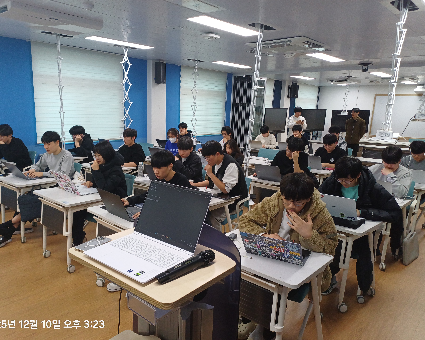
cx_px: 196
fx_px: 340
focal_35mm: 27
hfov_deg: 64.0
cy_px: 176
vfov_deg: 53.2
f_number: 1.8
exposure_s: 1/60
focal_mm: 4.65
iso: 125
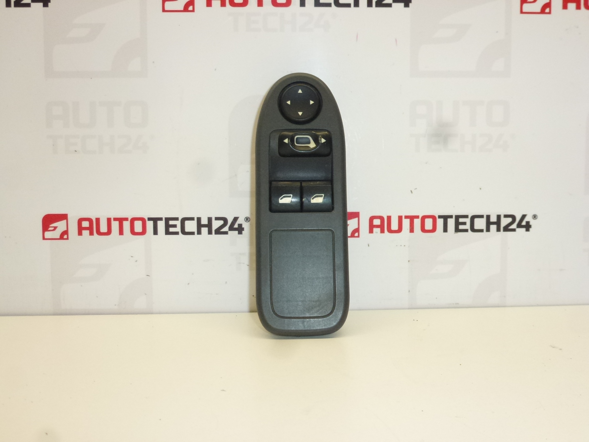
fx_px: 613
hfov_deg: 51.4
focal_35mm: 36
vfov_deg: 39.7
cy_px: 221
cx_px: 294
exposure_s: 1/250
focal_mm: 6.4
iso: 400
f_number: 3.7
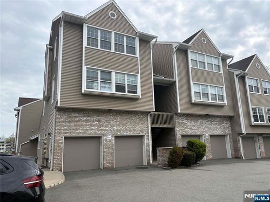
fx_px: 203
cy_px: 101
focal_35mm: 26
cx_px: 135
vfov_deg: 53.1
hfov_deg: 67.3
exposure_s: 1/2141
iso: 50
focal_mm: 5.96
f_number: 1.6
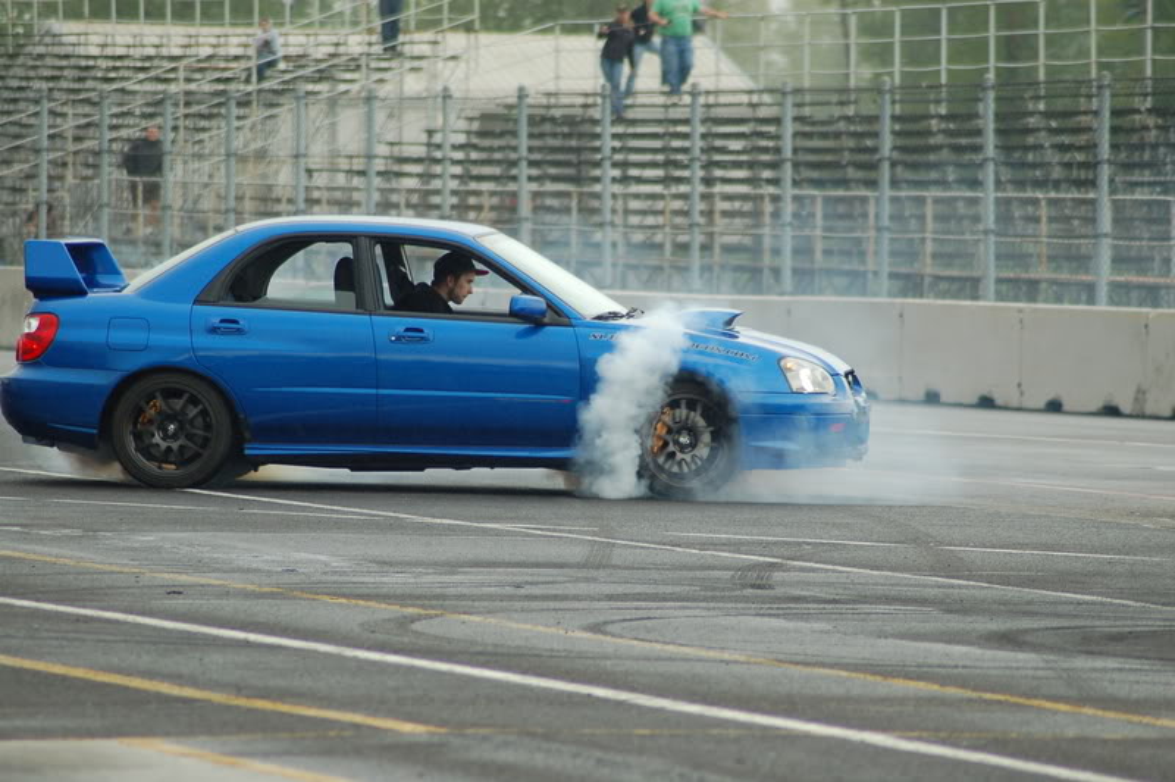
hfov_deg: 7.0
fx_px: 9539
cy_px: 391
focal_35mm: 292
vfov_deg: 4.7
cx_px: 588
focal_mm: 195
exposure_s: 1/500
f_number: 4.8
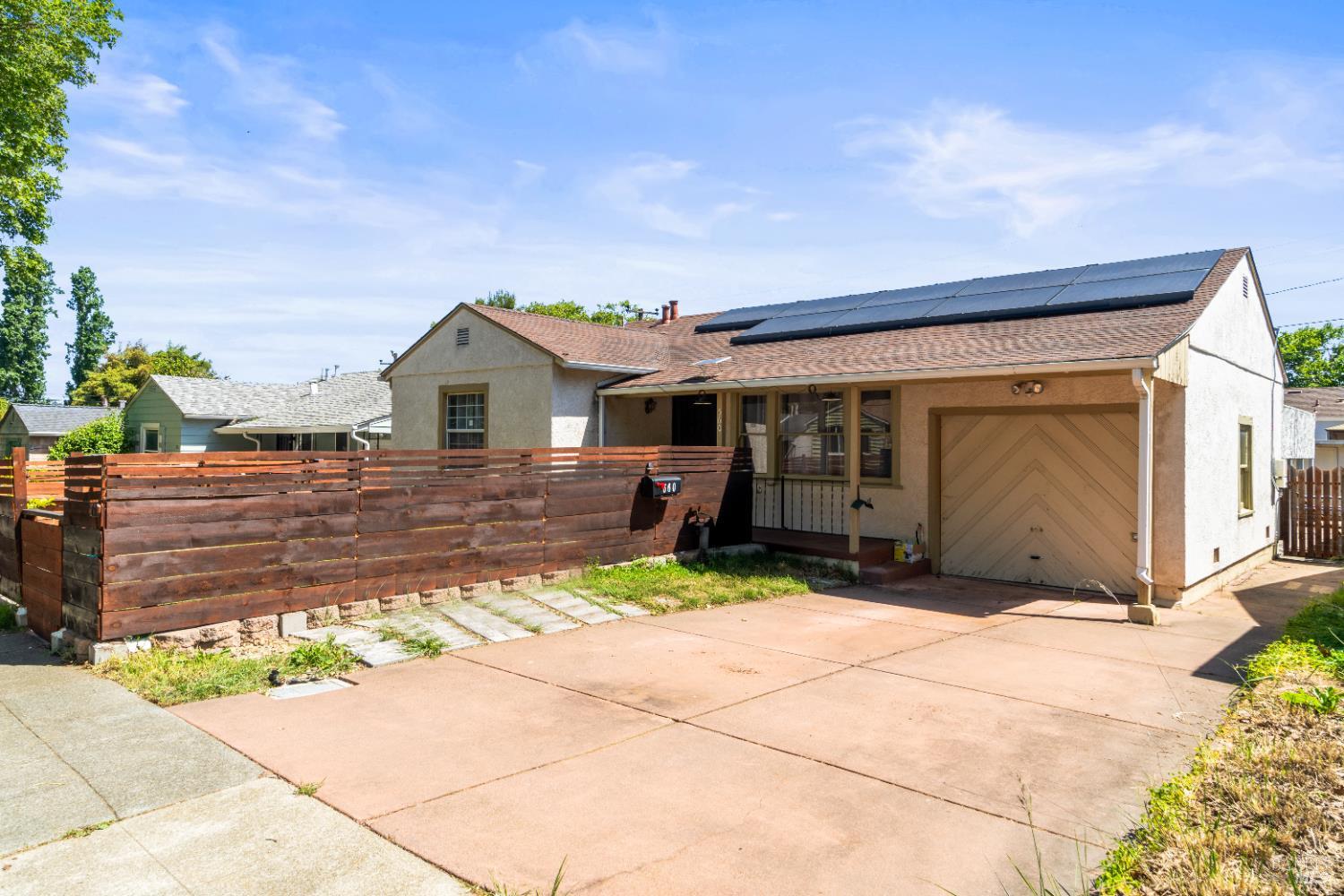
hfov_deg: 81.2
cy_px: 448
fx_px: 784
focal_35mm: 21
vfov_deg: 59.5
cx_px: 672
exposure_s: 1/100
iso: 100
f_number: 10
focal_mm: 14
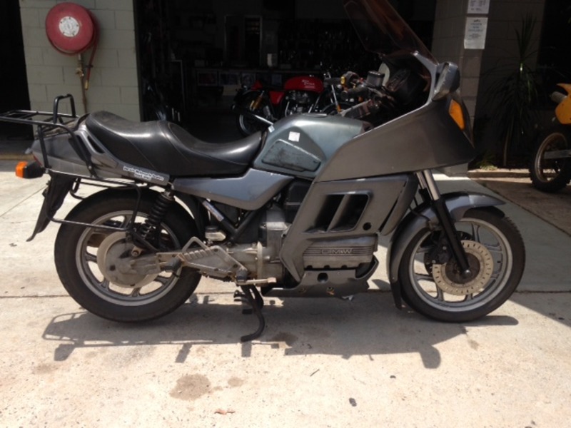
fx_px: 544
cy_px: 214
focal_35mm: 33
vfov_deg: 42.9
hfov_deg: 55.4
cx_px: 286
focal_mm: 4.12
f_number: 2.4
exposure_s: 1/1022
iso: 50
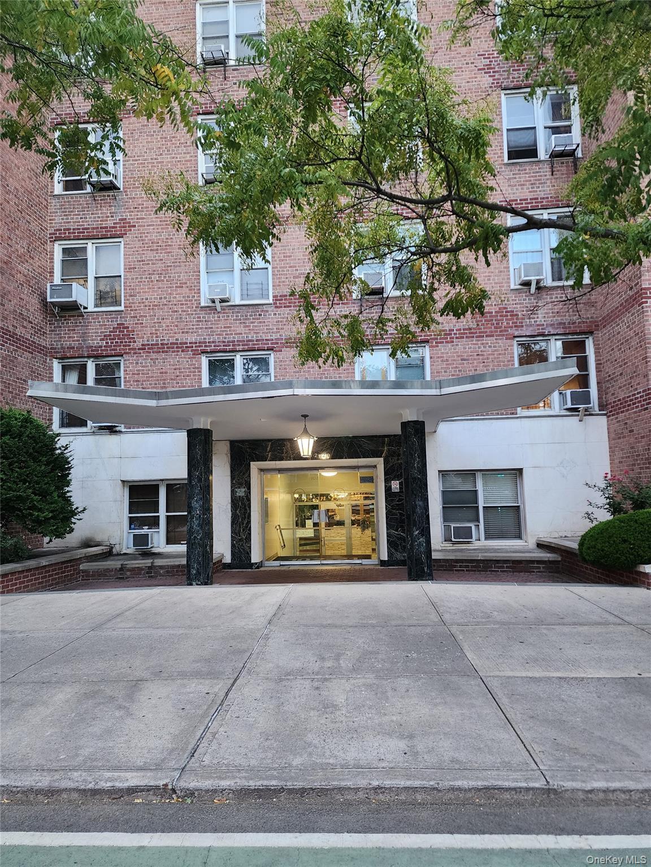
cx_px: 326
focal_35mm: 23
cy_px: 434
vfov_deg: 73.9
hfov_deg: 58.9
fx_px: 577
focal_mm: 6.4
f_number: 1.8
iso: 800
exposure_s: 1/120
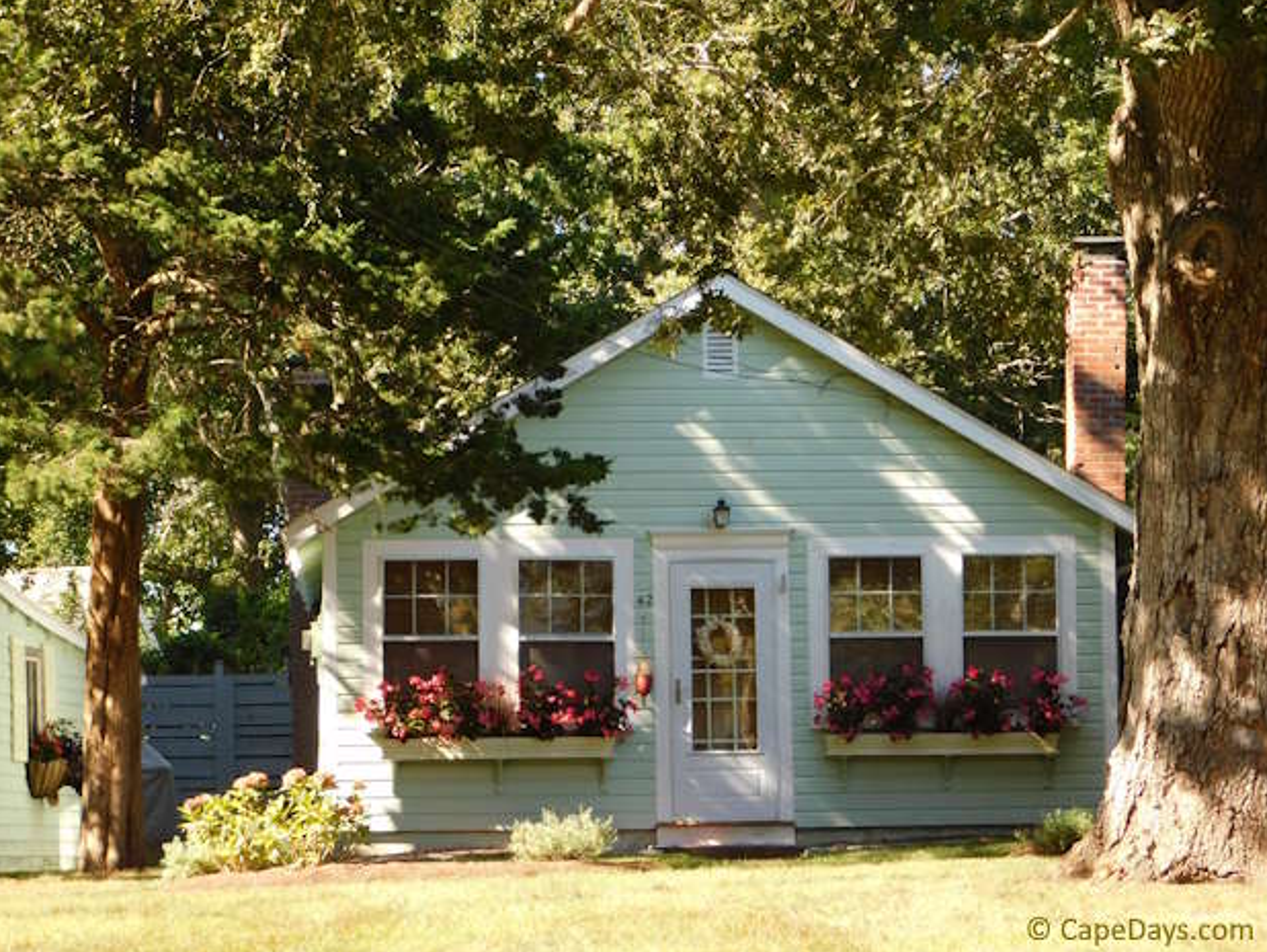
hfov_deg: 16.3
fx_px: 4431
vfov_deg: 12.3
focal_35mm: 121
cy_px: 476
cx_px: 644
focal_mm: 20.3
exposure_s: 1/100
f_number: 4.8
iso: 125
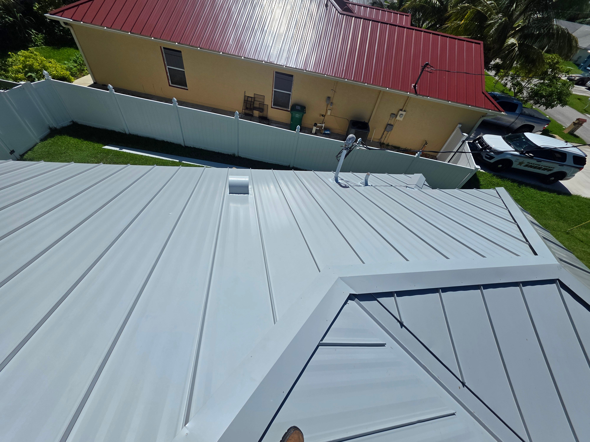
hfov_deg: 106.2
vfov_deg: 89.9
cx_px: 295
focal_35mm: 13
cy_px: 221
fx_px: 222
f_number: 1.9
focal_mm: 2.2
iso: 40
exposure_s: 1/4994
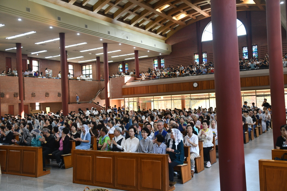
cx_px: 144
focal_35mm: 36
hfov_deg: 53.1
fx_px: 287
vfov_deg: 36.9
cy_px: 96
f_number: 3.8
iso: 1000
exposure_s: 1/50
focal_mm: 24
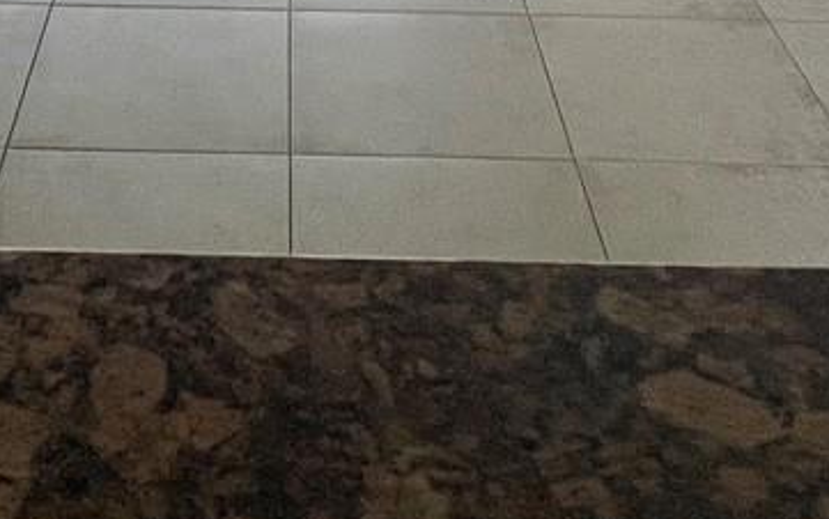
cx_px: 287
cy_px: -714
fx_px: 1379
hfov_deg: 33.2
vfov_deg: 14.4
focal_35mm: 61
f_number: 1.8
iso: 80
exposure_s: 1/120
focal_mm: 1.57
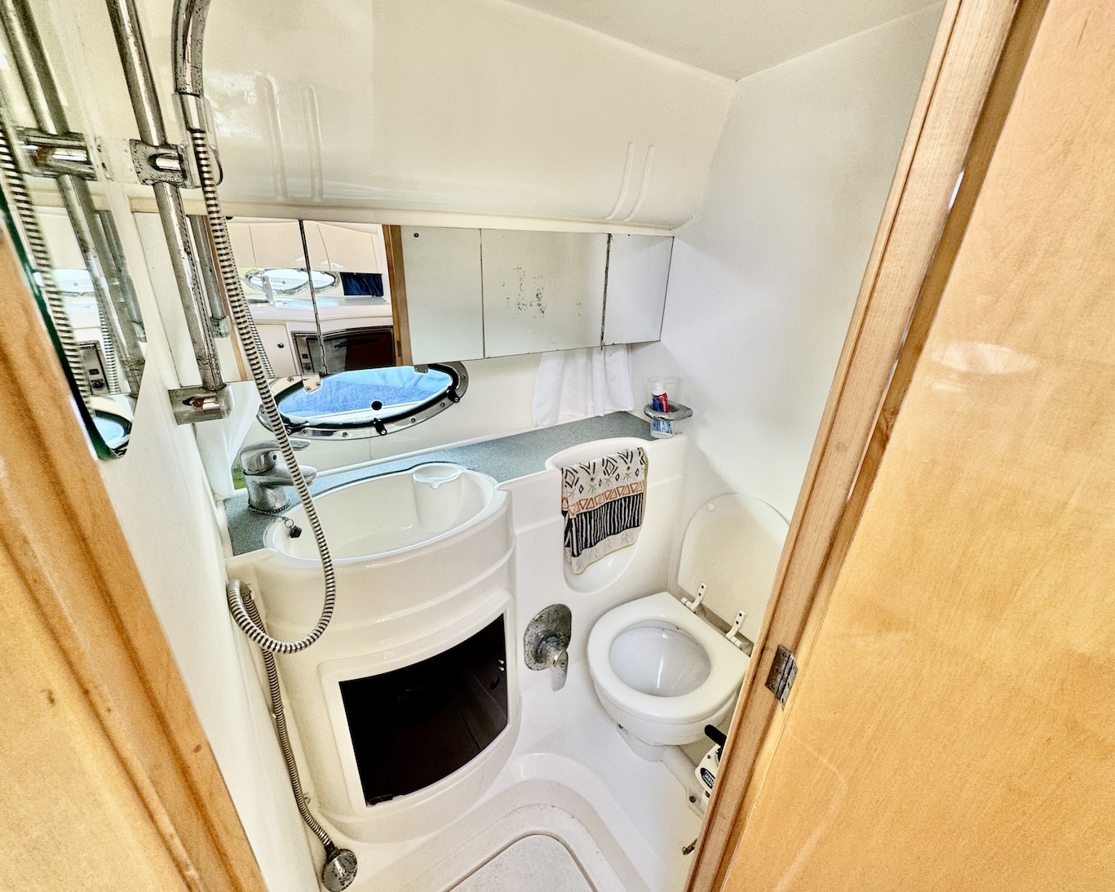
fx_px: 495
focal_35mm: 15
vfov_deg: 84.0
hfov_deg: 96.8
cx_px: 576
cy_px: 451
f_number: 2.2
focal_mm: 2.22
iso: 125
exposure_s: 1/99
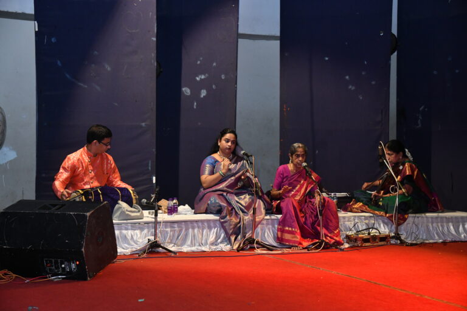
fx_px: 843
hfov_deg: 31.0
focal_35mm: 65
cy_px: 156
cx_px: 234
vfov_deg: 20.9
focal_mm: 65
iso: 2500
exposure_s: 1/160
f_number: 5.6
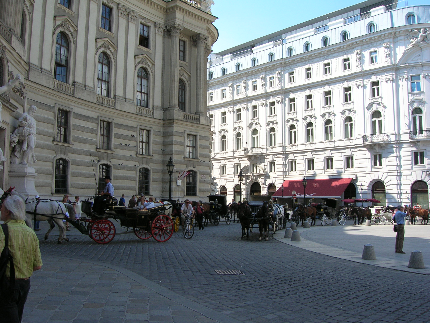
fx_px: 422
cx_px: 215
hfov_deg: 54.0
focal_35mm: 34
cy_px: 162
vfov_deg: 41.8
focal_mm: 5.7
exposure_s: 1/205
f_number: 4.9
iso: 50
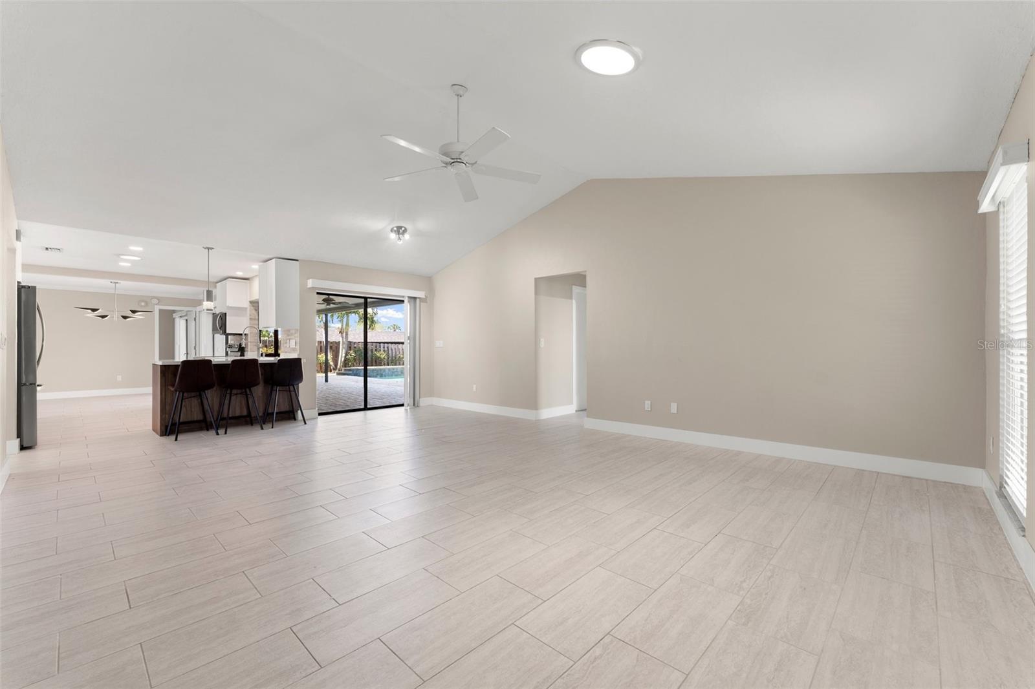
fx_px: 423
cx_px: 518
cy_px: 344
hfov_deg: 101.5
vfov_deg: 78.4
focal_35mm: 15
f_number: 6.3
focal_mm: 14.7
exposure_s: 1/8
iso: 400
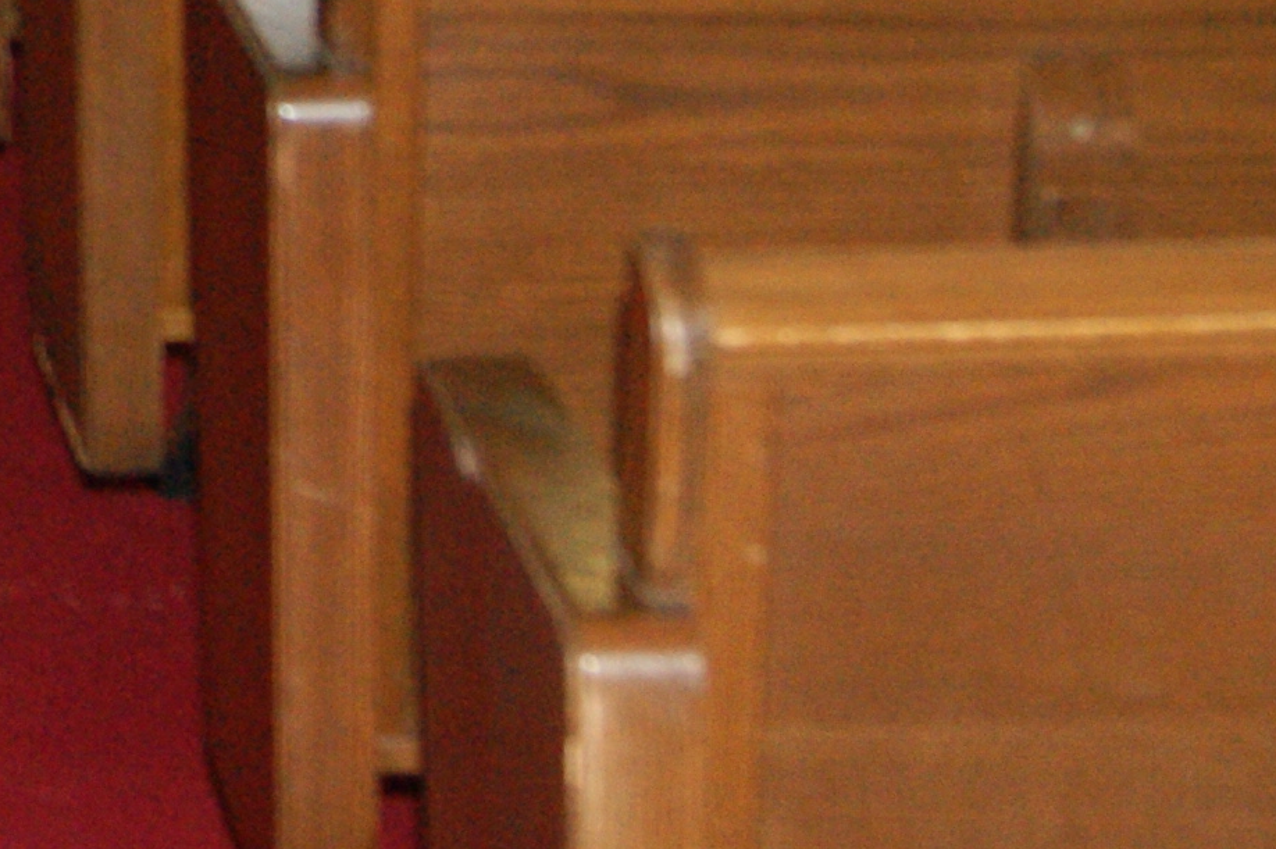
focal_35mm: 195
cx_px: -817
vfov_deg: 6.8
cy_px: -862
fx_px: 6908
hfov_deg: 10.1
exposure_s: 1/60
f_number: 5.6
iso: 400
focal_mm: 26
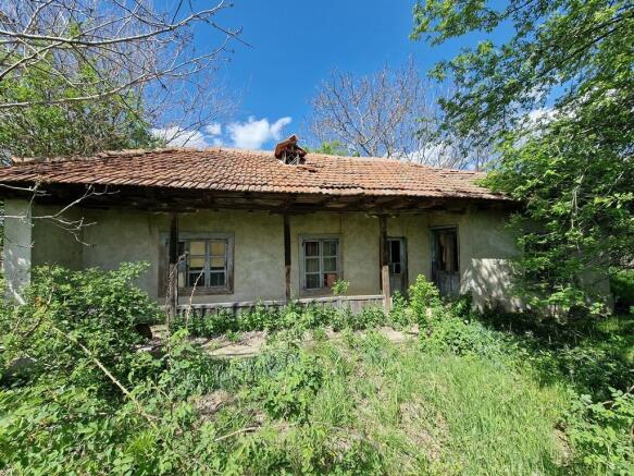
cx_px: 317
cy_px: 238
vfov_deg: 89.9
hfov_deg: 106.2
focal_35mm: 13
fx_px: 238
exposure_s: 1/1356
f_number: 2.2
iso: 50
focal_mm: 2.2
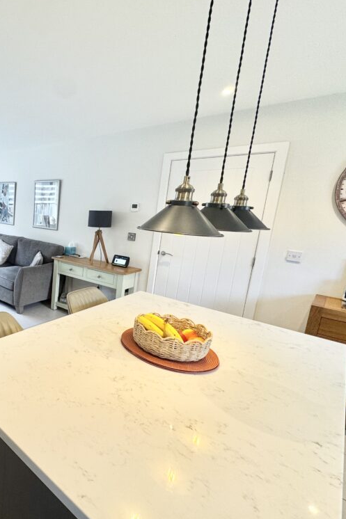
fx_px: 288
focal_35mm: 20
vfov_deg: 84.0
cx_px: 18
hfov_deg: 52.3
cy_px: 257
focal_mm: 2.22
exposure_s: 1/100
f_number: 2.2
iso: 100
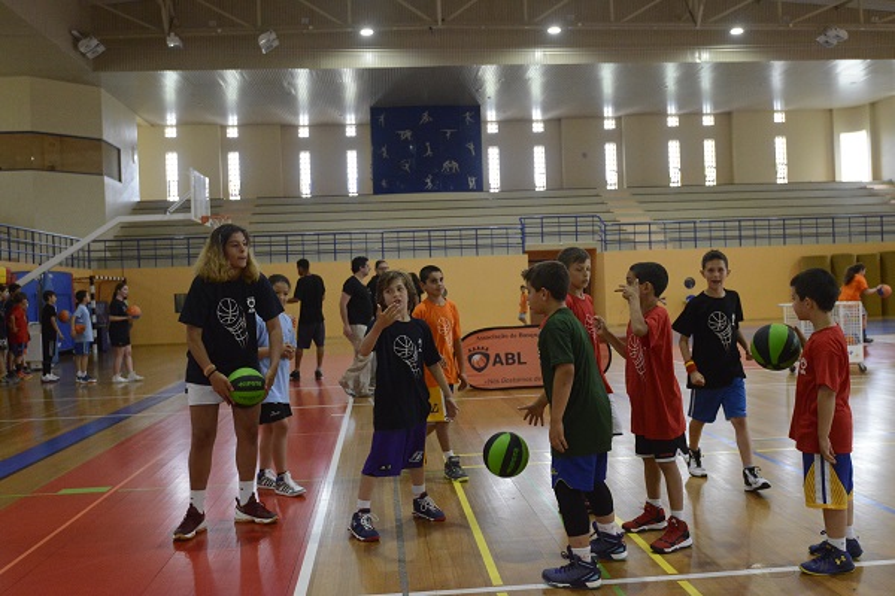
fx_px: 870
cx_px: 448
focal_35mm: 35
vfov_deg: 37.9
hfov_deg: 54.4
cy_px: 298
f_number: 5
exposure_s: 1/400
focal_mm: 35
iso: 6400
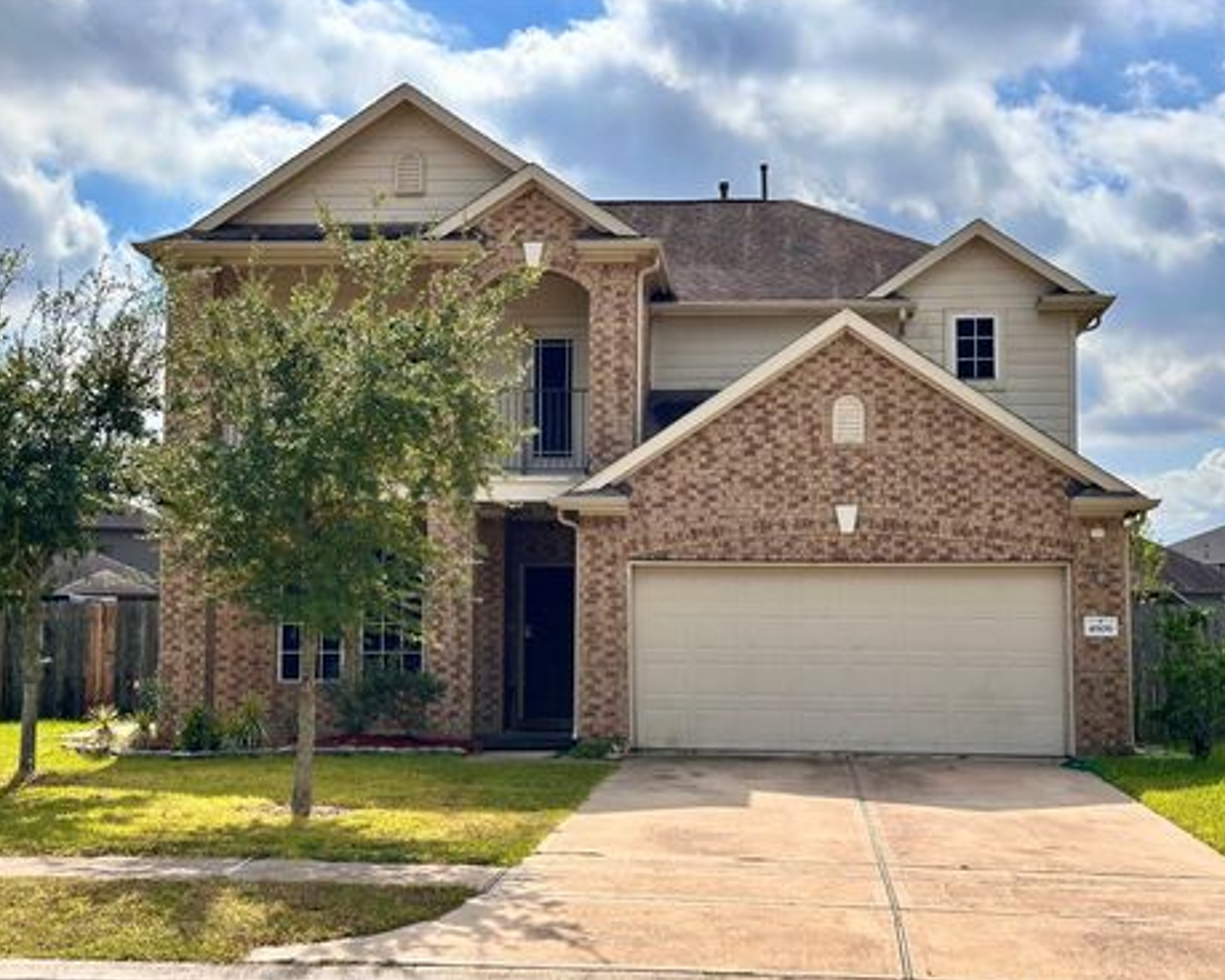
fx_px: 1849
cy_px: 487
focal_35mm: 51
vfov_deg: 29.7
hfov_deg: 36.7
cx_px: 617
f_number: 1.78
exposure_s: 1/5556
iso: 64
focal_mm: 6.86
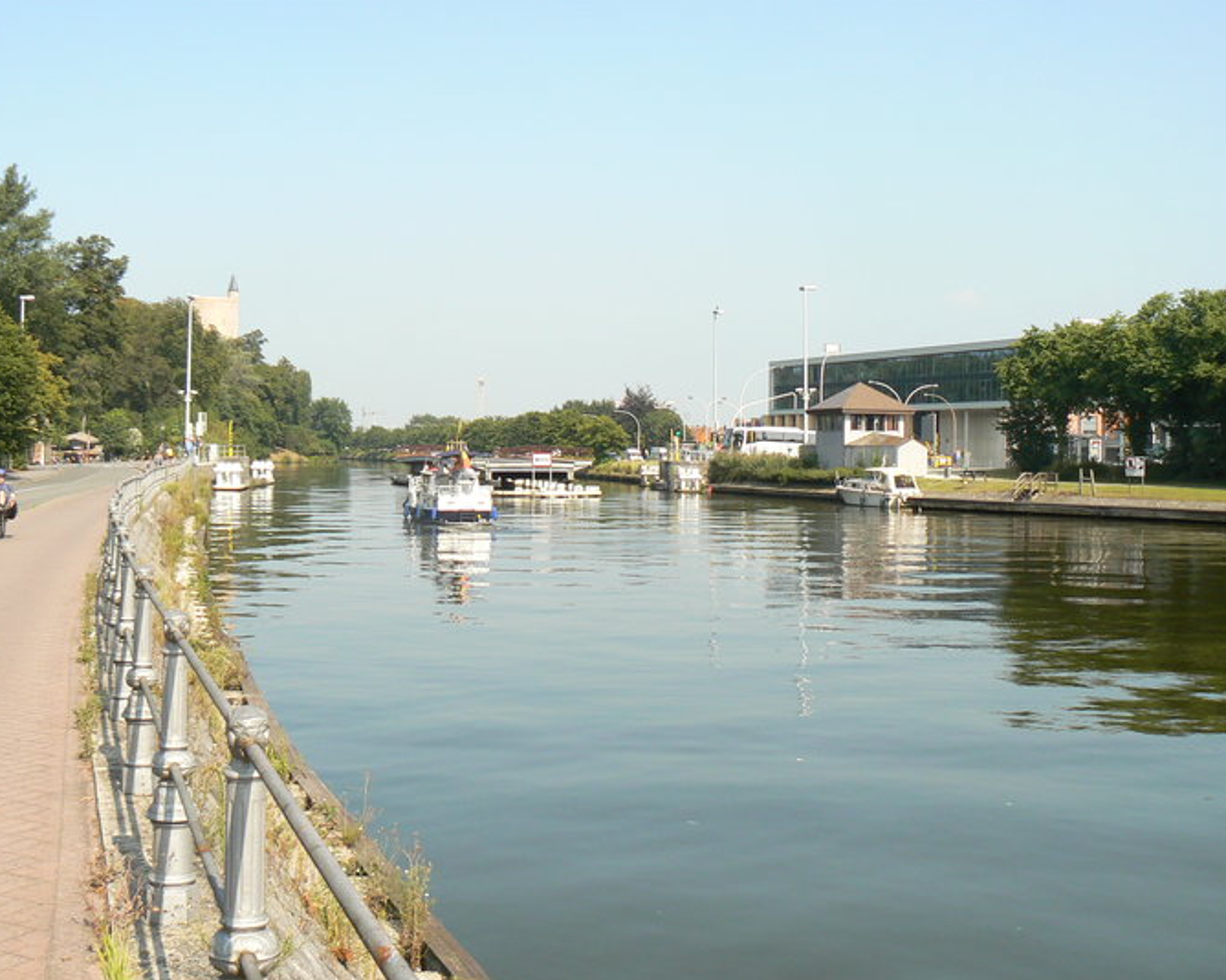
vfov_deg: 35.7
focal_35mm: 42
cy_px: 463
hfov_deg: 43.7
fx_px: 1524
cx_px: 533
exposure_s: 1/1000
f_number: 3.6
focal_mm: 6
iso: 100
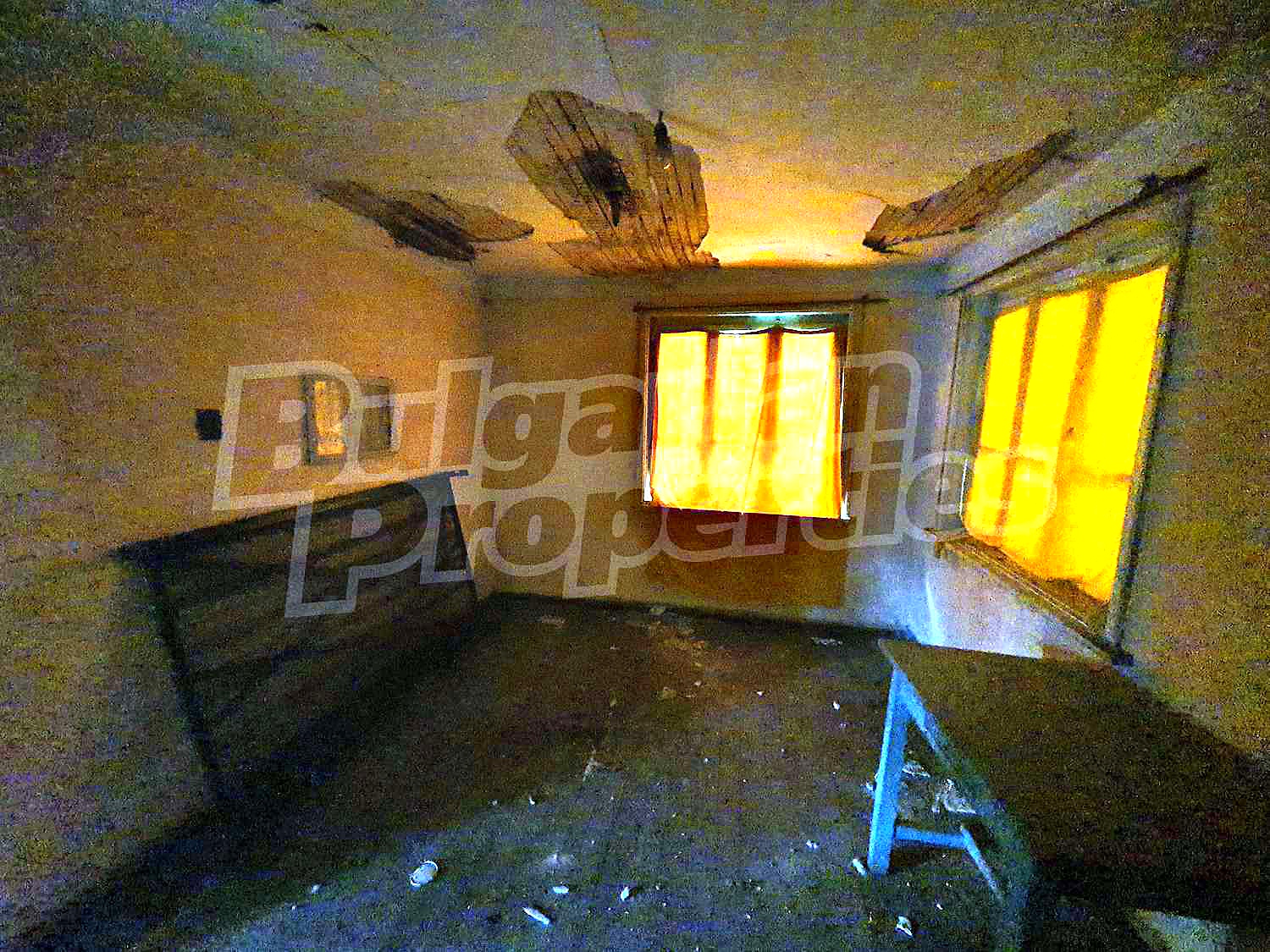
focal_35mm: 13
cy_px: 476
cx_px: 635
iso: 1000
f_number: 2.2
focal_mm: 1.8
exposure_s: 1/8
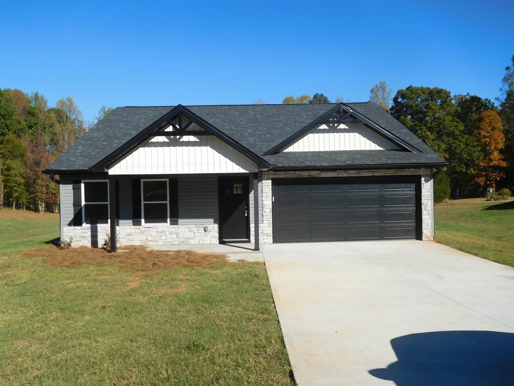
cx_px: 257
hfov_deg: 69.4
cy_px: 193
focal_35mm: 25
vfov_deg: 54.9
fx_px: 371
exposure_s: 1/500
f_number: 6.8
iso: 125
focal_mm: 4.5
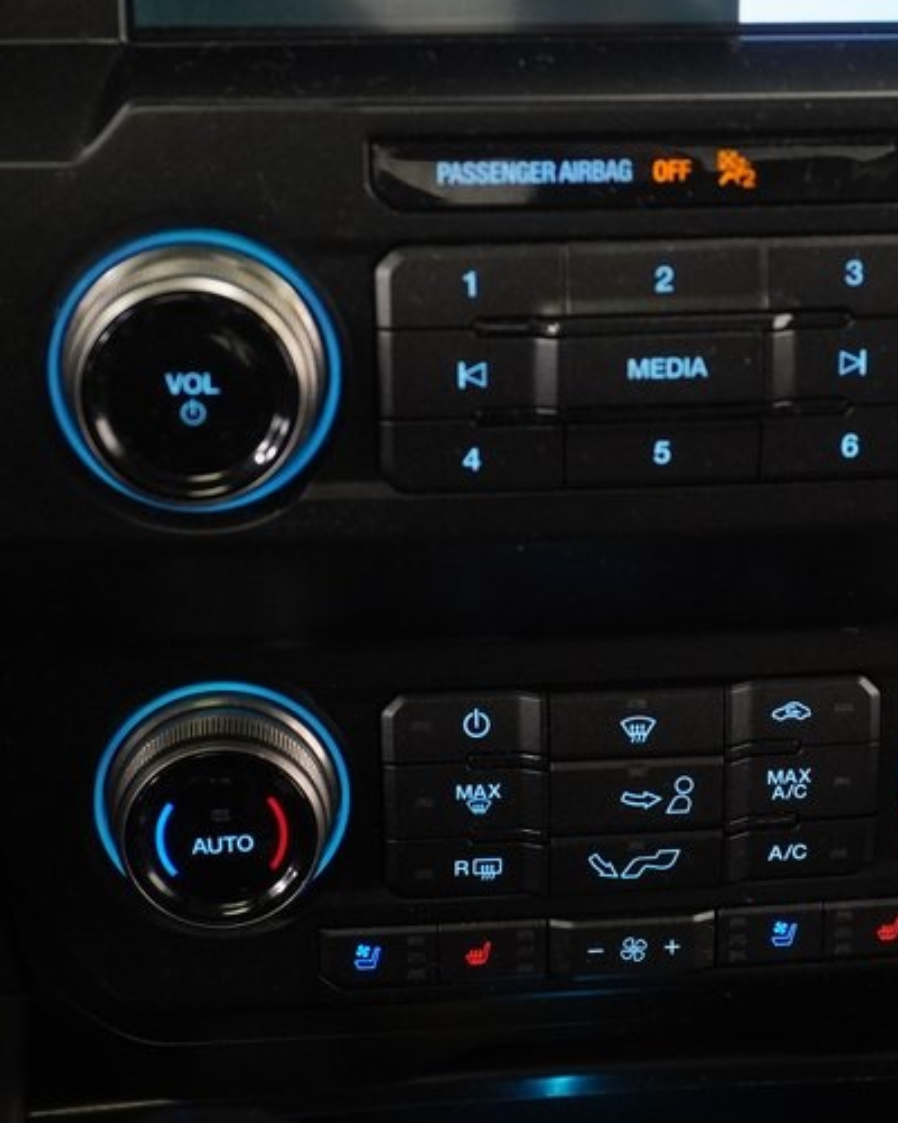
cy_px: 550
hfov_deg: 22.1
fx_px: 2292
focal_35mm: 69
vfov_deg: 27.5
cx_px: 605
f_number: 4.5
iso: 1600
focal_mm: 24
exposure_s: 1/40
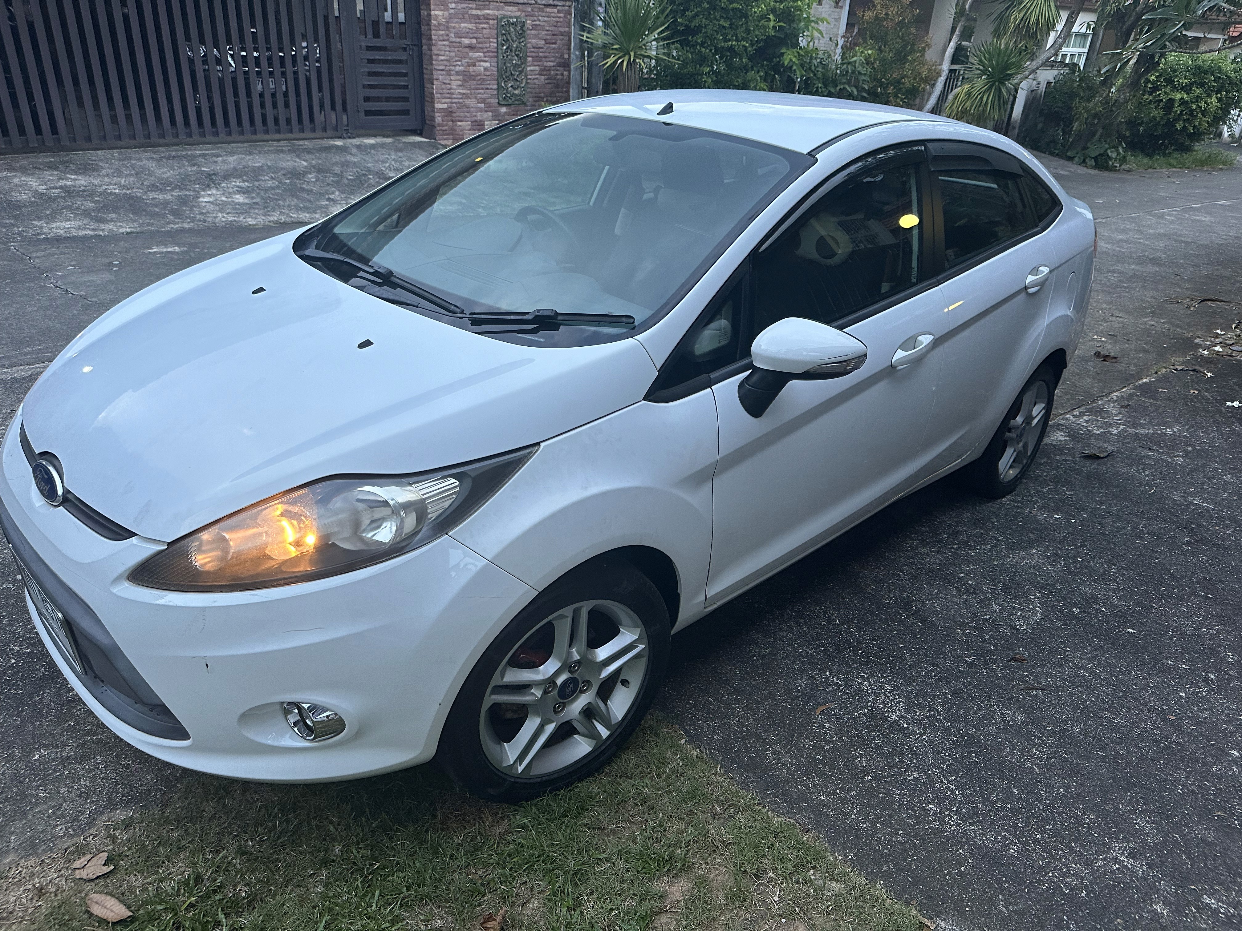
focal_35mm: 24
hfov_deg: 71.6
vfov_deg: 56.8
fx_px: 861
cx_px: 621
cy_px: 466
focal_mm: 6.86
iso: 320
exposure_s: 1/60
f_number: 1.78
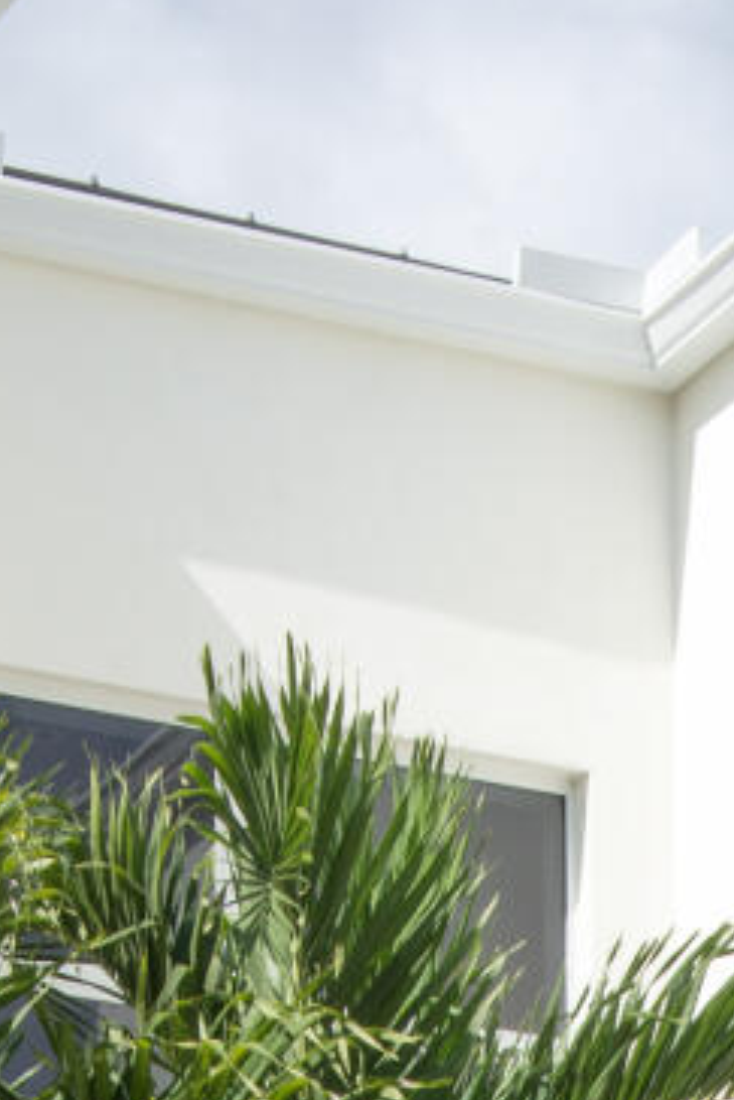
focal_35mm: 209
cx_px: 1057
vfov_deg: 9.0
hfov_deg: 6.5
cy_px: 2499
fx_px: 6385
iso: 160
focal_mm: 38
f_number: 14
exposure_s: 1/125
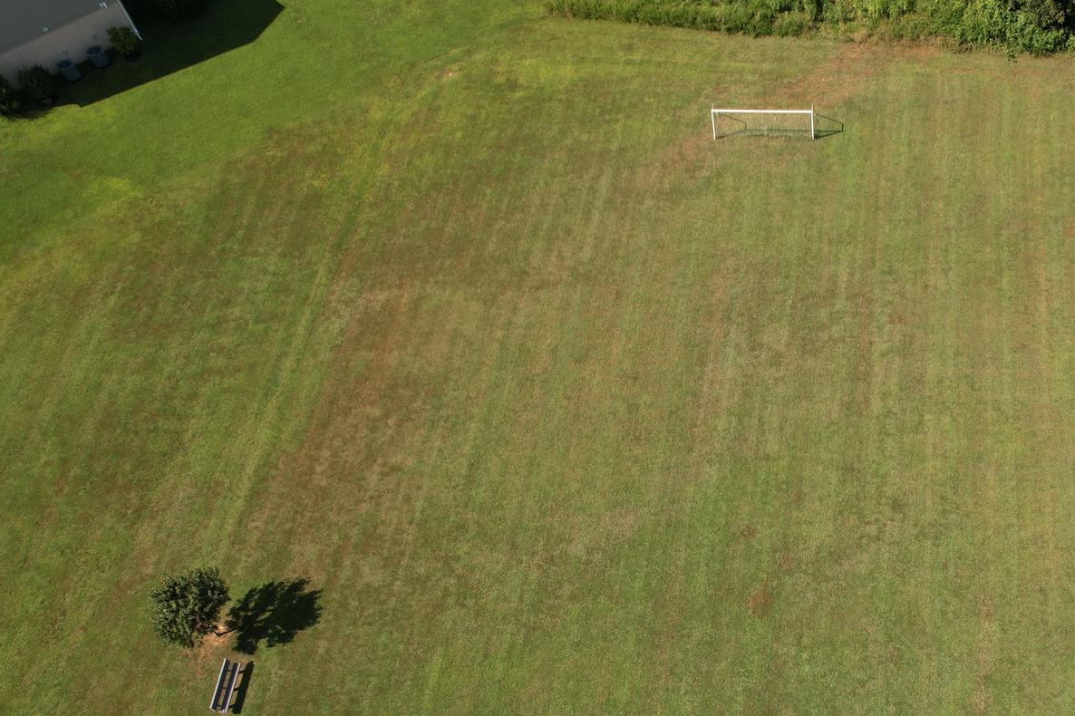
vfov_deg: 33.6
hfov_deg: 48.4
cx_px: 828
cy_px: 612
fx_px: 1134
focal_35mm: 38
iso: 100
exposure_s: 1/250
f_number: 2.8
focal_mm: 8.38
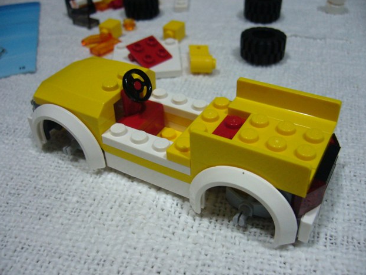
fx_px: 381
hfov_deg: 51.3
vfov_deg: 39.7
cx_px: 184
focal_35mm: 36
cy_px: 137
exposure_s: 1/15
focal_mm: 5.8
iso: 200
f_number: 2.8
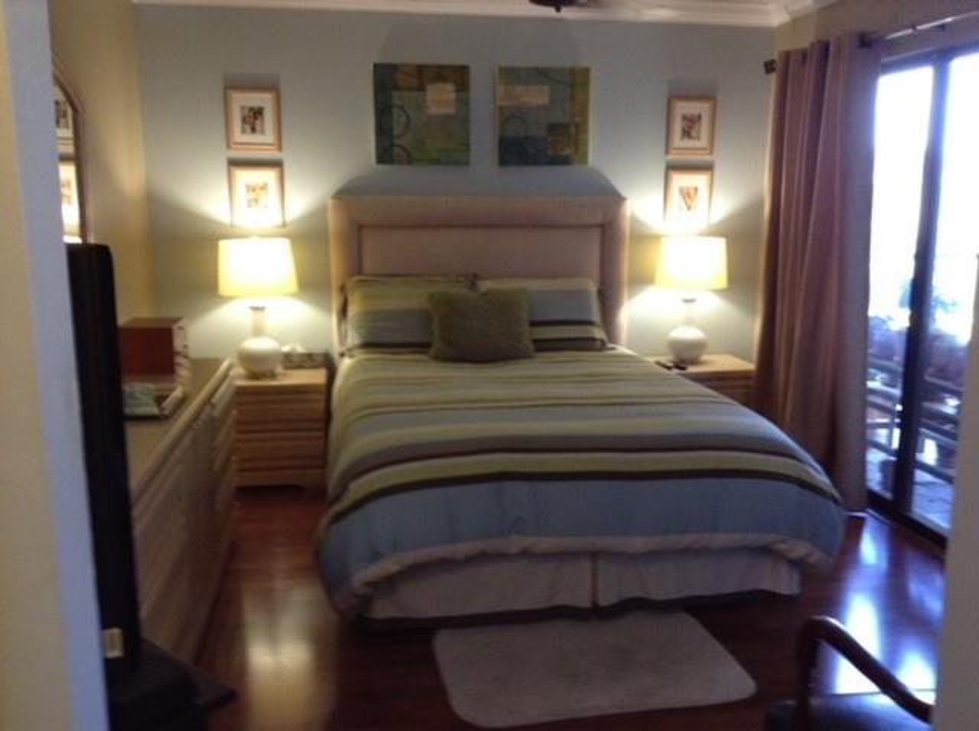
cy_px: 366
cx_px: 490
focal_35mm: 33
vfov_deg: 42.8
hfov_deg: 55.4
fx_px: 932
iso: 160
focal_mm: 3.3
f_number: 2.4
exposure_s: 1/25
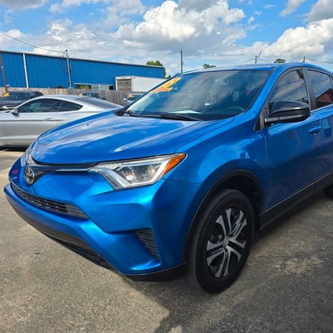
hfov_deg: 57.1
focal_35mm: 28
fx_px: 305
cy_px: 170
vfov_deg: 57.3
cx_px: 188
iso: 12
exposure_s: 1/728
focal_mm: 6.3
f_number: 1.7
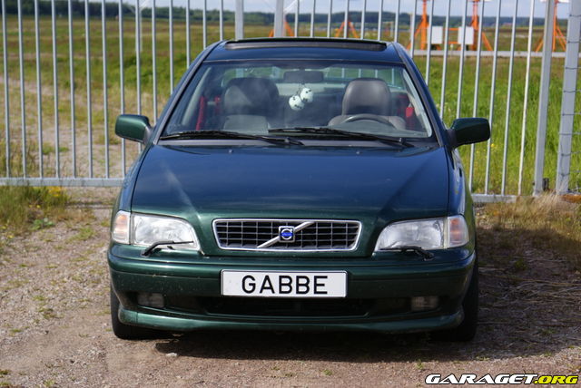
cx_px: 290
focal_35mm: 105
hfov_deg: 19.4
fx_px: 1696
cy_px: 194
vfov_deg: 13.1
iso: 100
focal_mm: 70
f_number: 5.6
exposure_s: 1/400
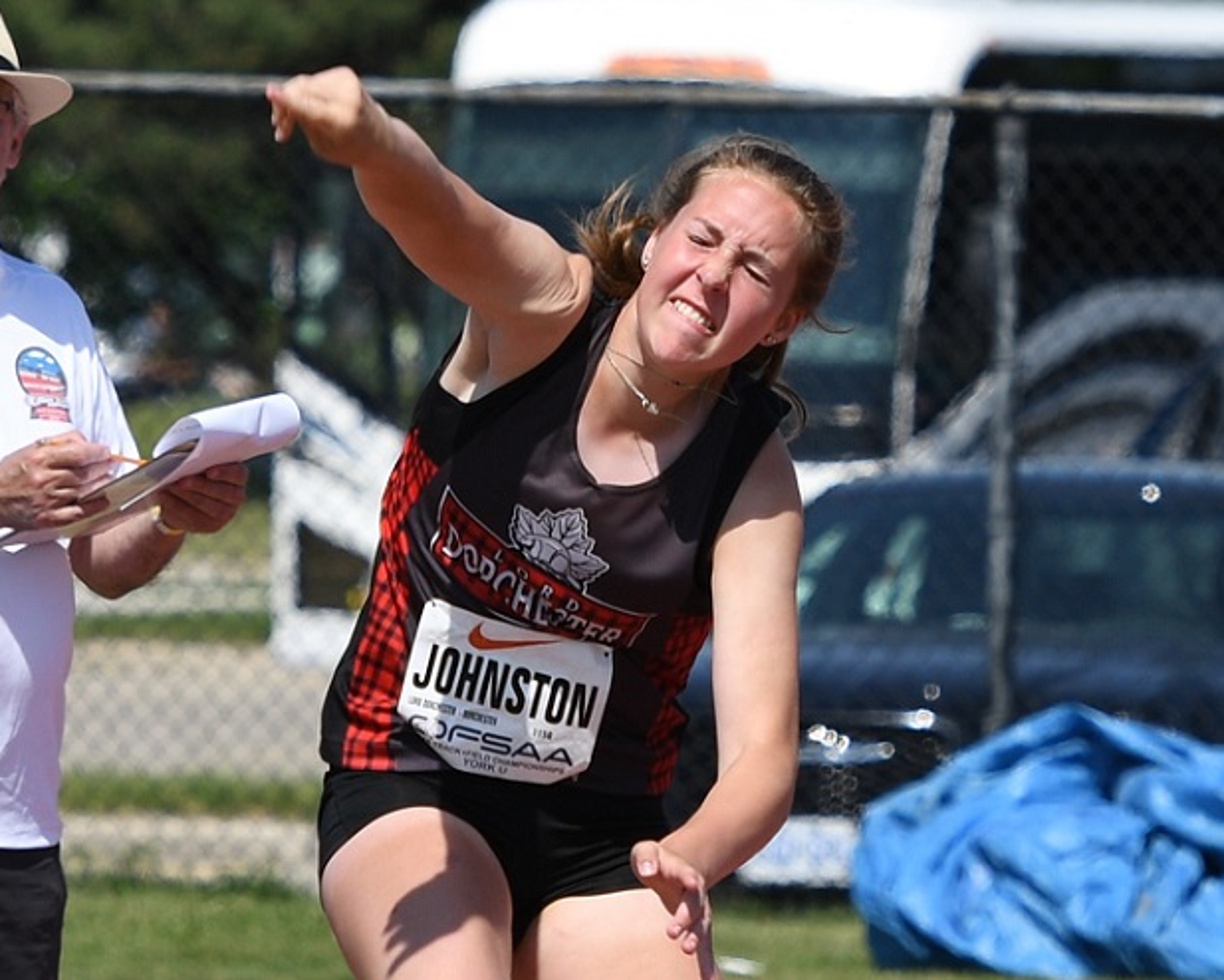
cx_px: 411
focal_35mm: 492
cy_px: 317
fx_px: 17829
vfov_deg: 3.1
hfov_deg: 3.9
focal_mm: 160
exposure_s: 1/1000
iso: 100
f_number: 5
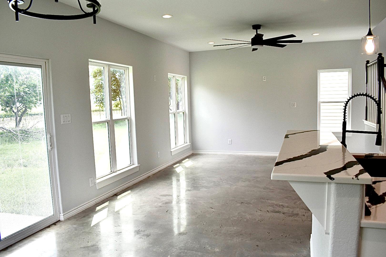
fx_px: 289
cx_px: 193
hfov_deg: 67.4
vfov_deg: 47.9
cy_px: 128
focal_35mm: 27
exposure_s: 1/250
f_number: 8
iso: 400
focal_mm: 18
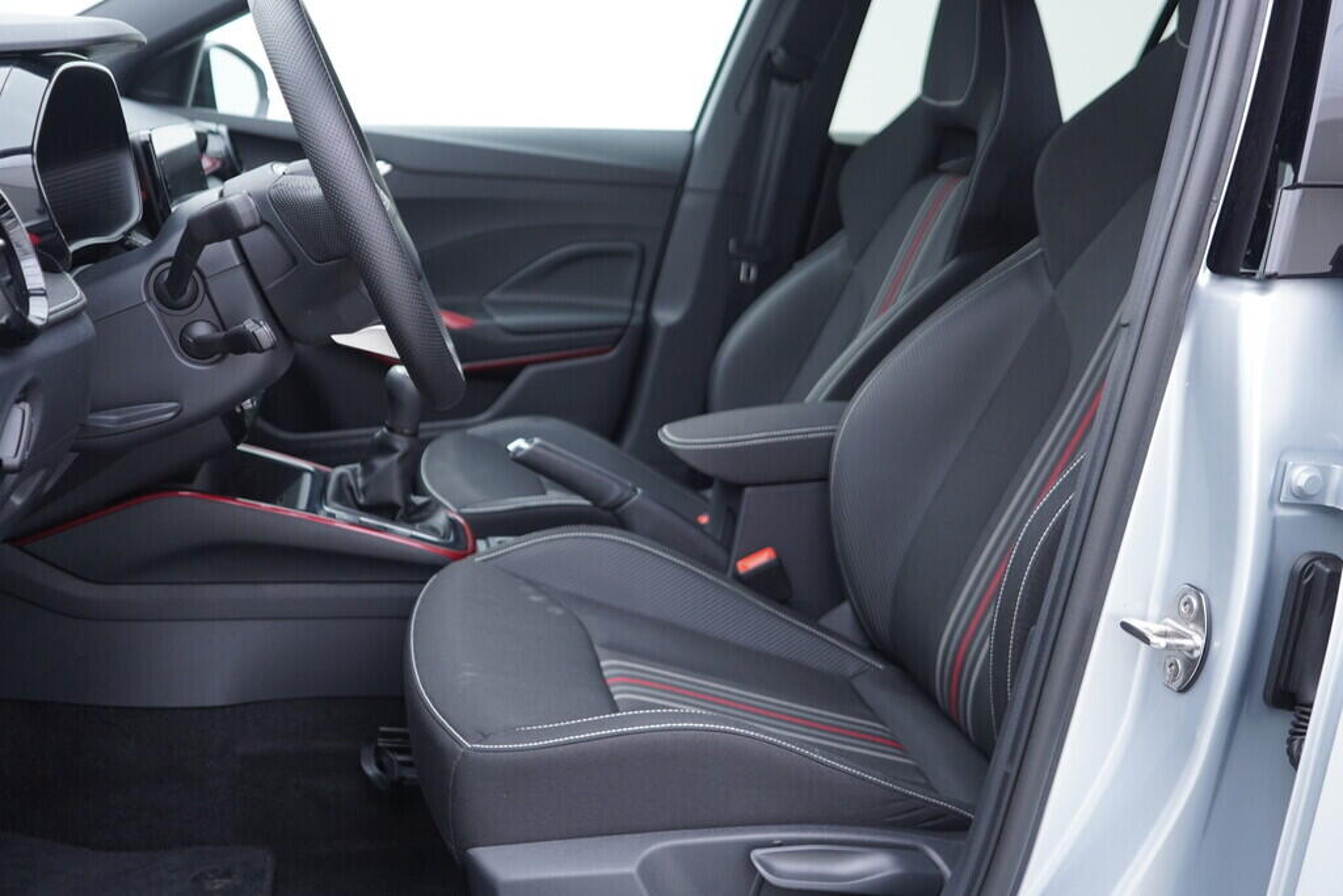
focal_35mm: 36
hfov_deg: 53.1
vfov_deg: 36.9
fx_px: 1343
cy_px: 448
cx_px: 672
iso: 200
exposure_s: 1/40
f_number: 2.8
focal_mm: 24
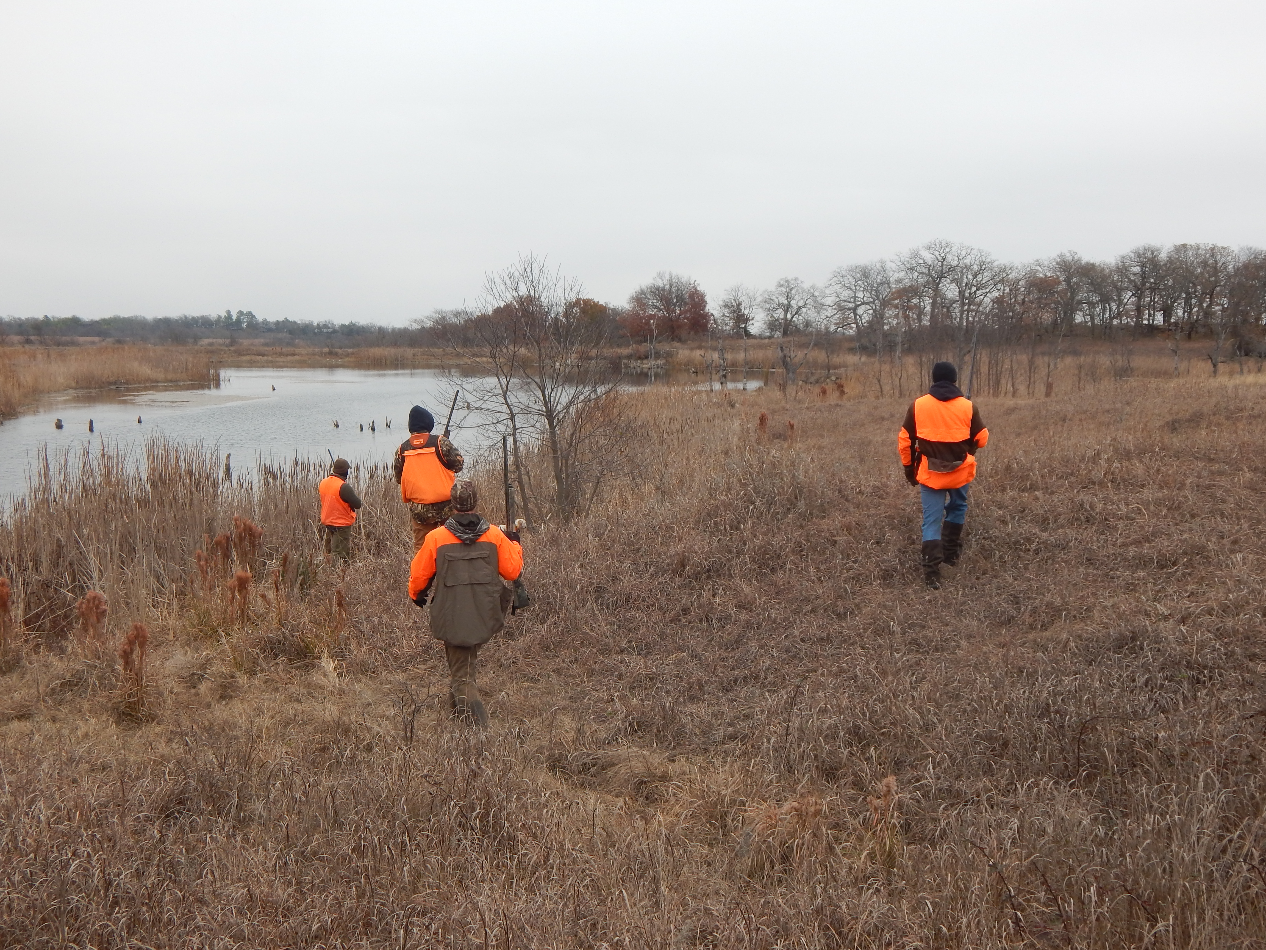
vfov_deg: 41.8
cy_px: 475
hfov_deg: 54.0
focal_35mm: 34
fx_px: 1243
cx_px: 633
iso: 125
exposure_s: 1/160
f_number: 3.3
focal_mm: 6.1
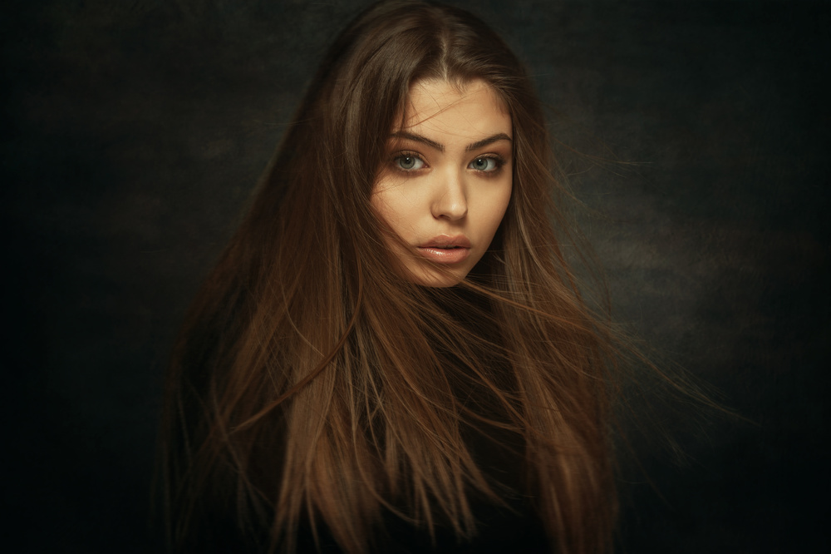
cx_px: 416
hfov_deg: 38.2
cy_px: 277
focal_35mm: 52
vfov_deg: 26.0
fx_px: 1200
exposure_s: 1/100
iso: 200
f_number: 6.3
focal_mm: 52
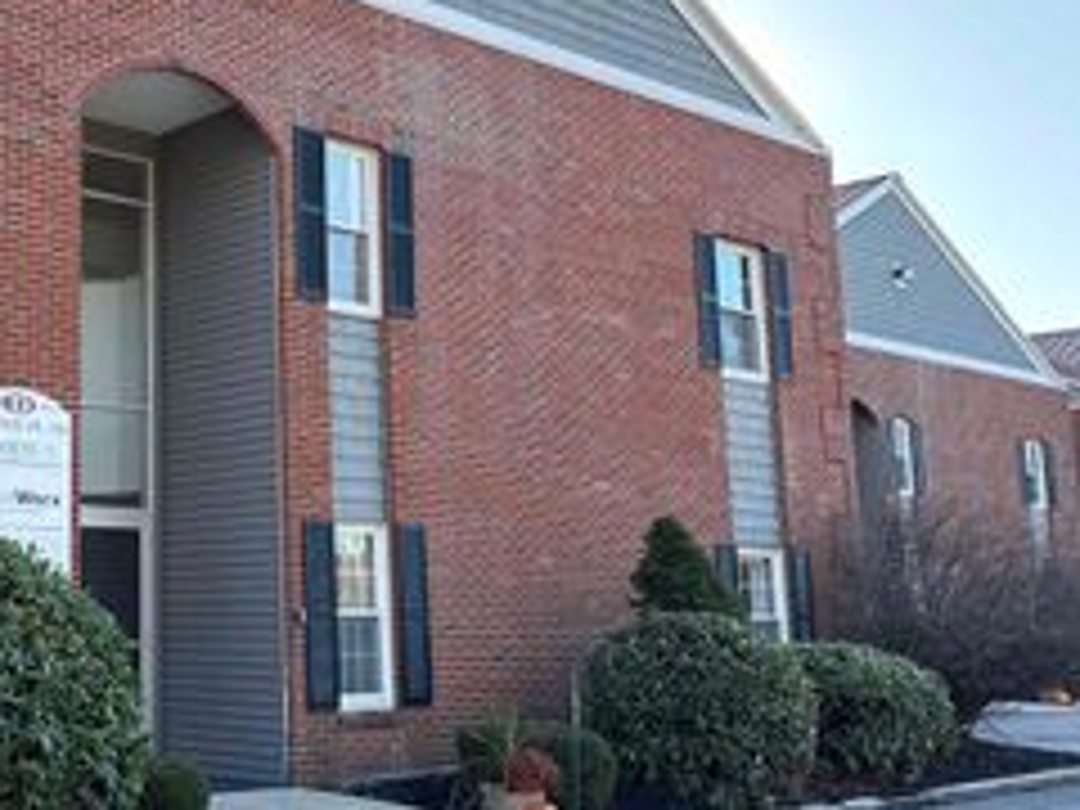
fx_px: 1560
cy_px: 358
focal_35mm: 50
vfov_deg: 29.1
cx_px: 135
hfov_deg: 36.2
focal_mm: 6.76
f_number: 1.78
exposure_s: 1/593
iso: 100
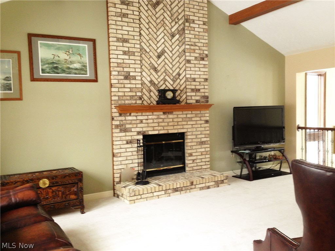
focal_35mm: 33
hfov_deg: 55.4
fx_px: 319
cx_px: 168
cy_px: 126
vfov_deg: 42.9
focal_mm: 4.12
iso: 50
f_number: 2.4
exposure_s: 1/20
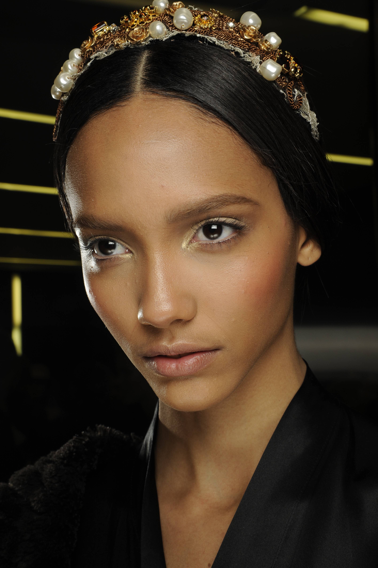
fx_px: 1041
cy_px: 284
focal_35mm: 66
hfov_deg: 20.6
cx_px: 189
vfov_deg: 30.5
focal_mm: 66
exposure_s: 1/80
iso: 400
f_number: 14
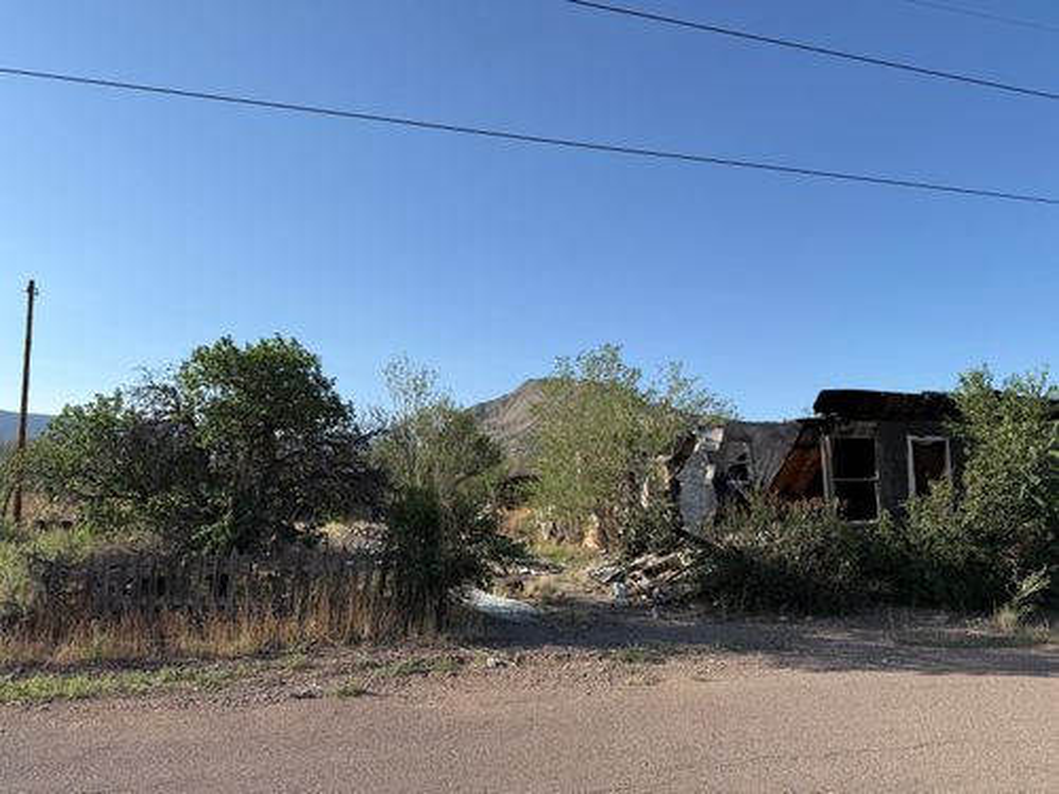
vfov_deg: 56.8
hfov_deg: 71.6
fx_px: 734
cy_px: 397
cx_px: 530
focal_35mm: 24
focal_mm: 6.76
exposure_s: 1/3759
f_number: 1.78
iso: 80
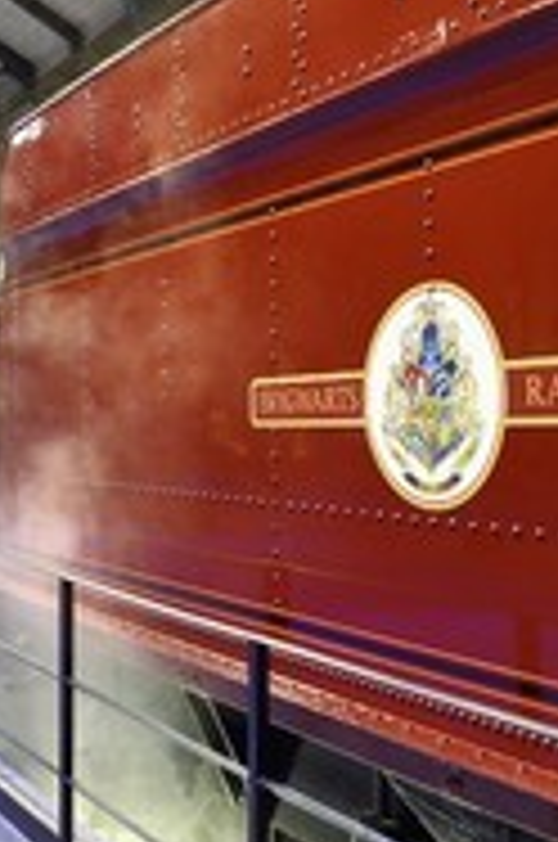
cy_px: 423
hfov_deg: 23.5
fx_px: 1260
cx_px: -45
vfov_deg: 36.9
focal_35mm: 54
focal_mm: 24
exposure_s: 1/15
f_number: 6.3
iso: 1600
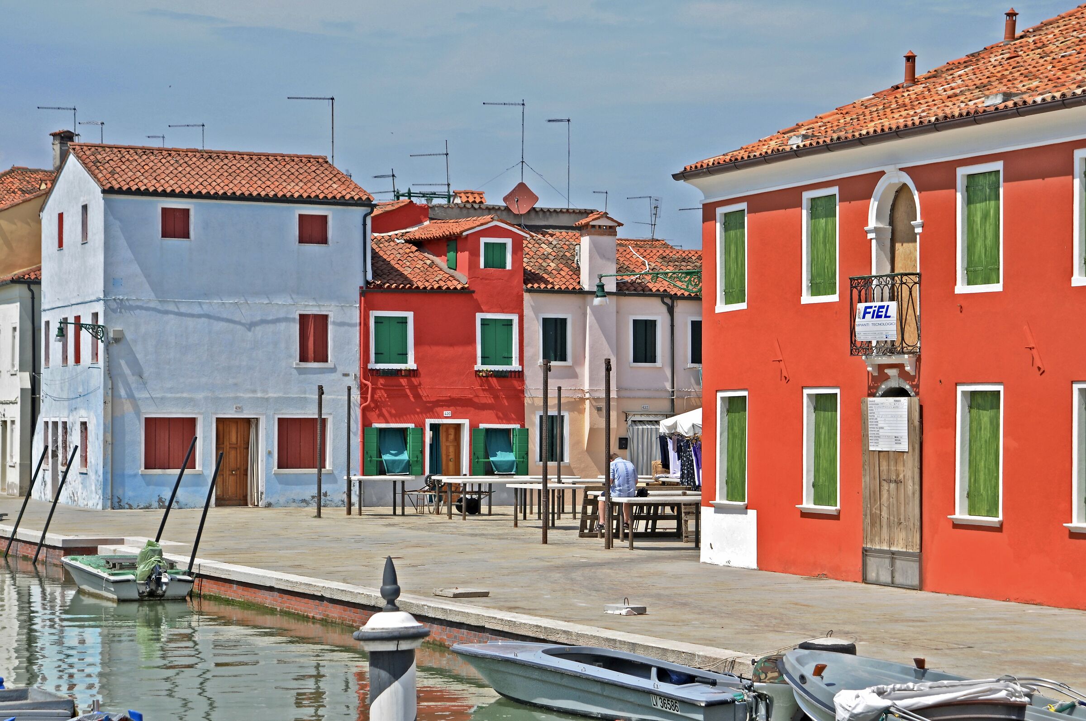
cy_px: 360
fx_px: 2531
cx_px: 543
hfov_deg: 24.2
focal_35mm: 84
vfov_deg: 16.2
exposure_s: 1/320
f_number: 8
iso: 200
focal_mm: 56
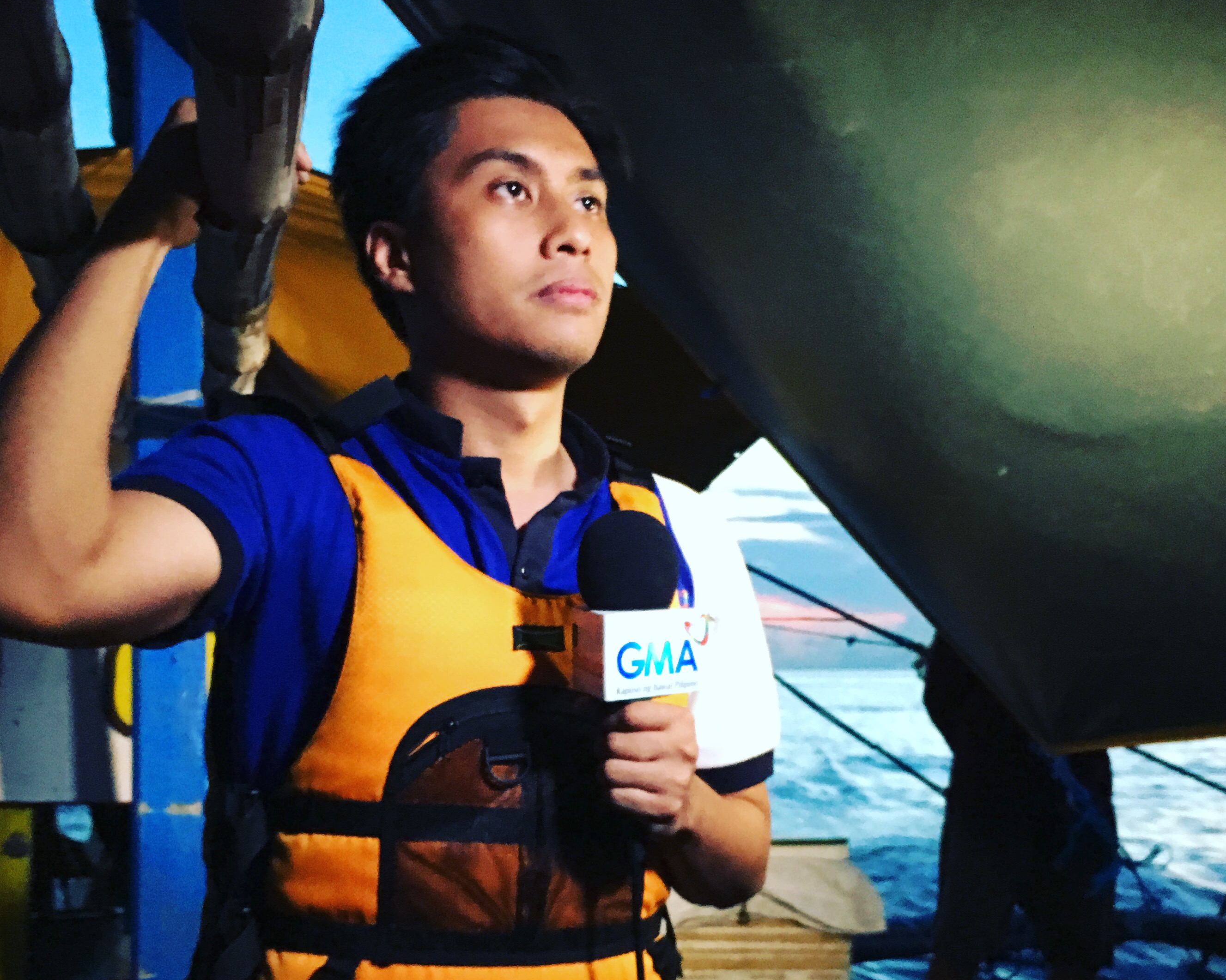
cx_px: 650
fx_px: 1560
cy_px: 647
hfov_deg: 42.9
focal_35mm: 43
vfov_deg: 34.6
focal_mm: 4.15
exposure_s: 1/15
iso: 320
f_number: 2.2
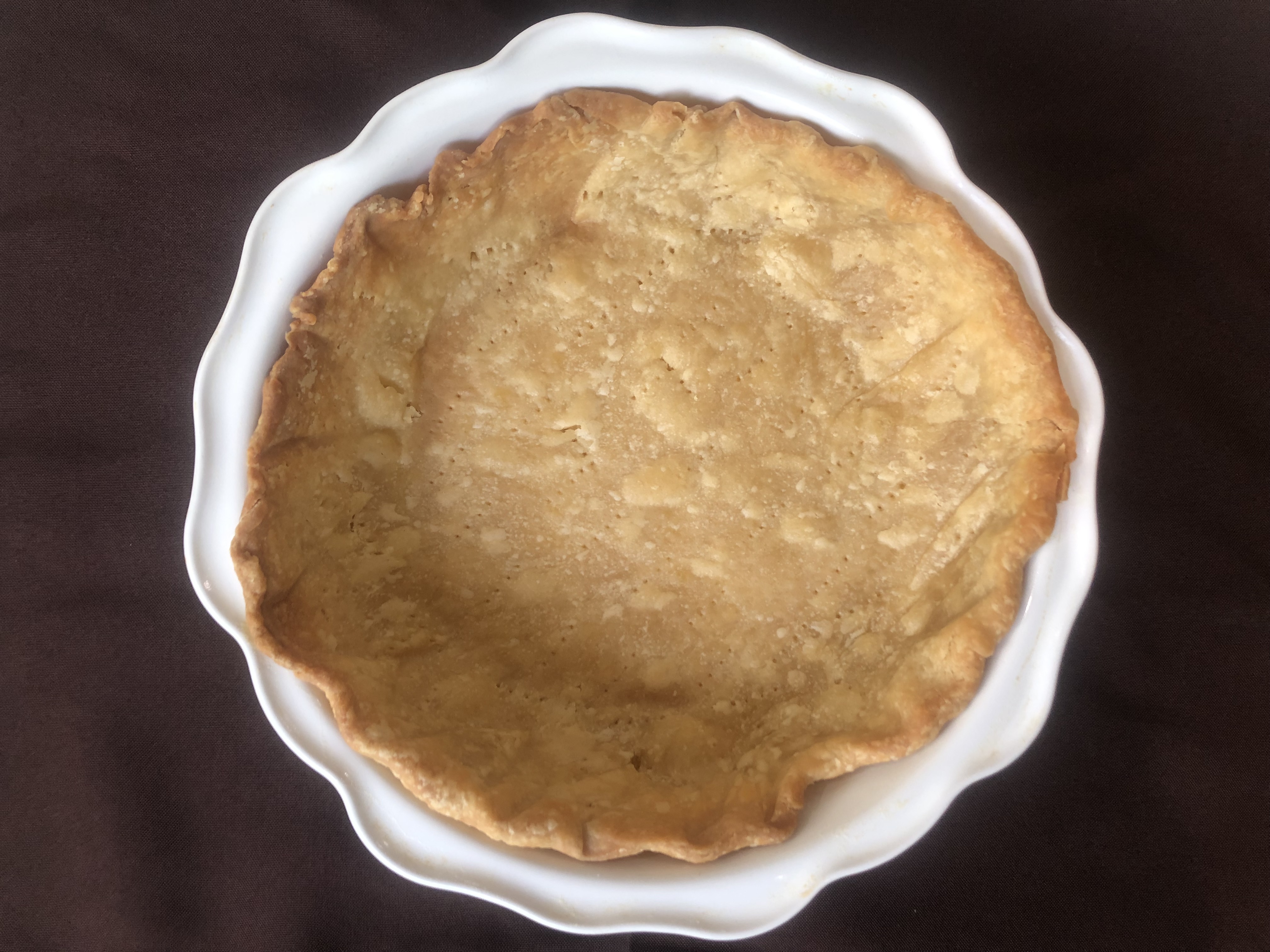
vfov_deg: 49.7
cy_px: 476
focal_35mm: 28
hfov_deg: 63.4
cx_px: 635
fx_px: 1027
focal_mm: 3.99
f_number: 1.8
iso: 32
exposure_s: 1/24
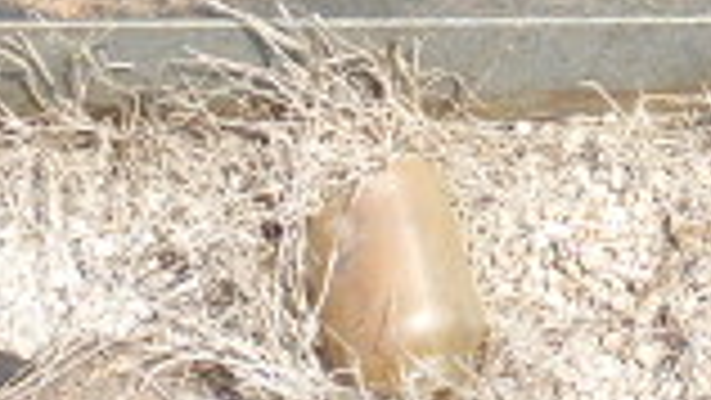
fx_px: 1999
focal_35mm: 106
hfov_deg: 18.4
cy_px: -665
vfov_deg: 9.7
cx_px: 981
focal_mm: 4.3
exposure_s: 1/400
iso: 100
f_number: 4
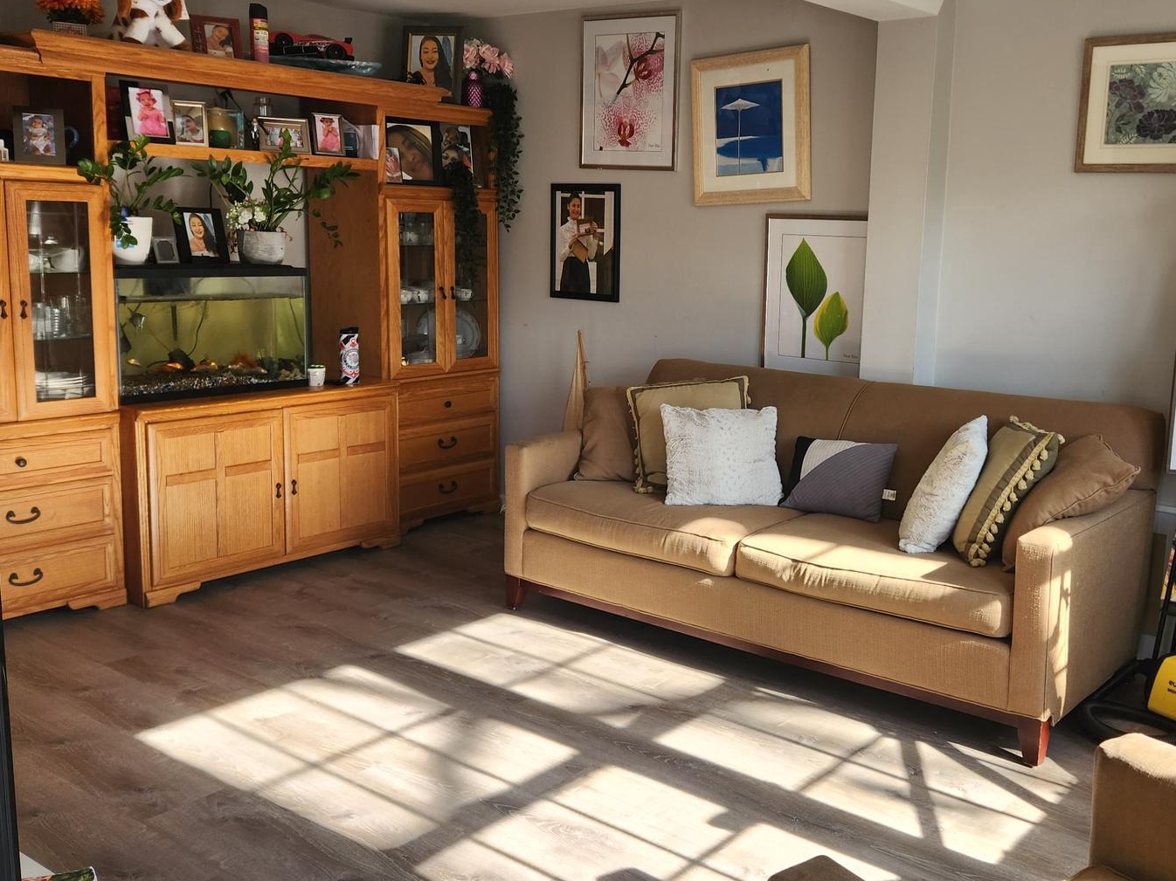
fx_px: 1189
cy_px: 428
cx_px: 714
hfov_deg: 52.2
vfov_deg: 40.7
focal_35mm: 35
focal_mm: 5.4
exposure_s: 1/180
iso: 64
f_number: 1.8
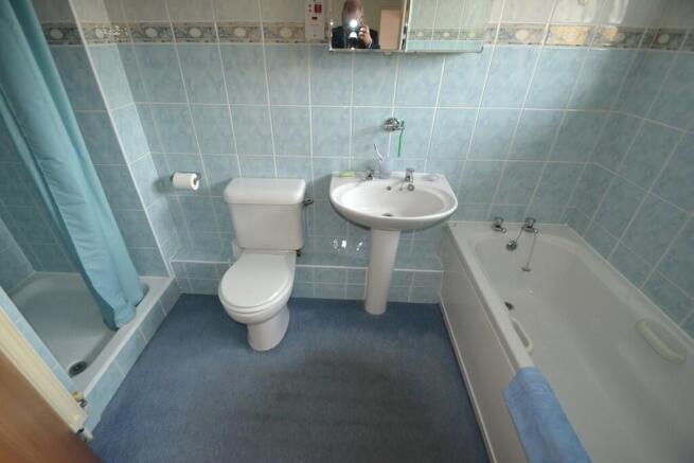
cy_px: 232
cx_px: 347
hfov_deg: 100.4
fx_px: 289
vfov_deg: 77.4
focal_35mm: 15
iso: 720
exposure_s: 1/60
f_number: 4.5
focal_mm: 10
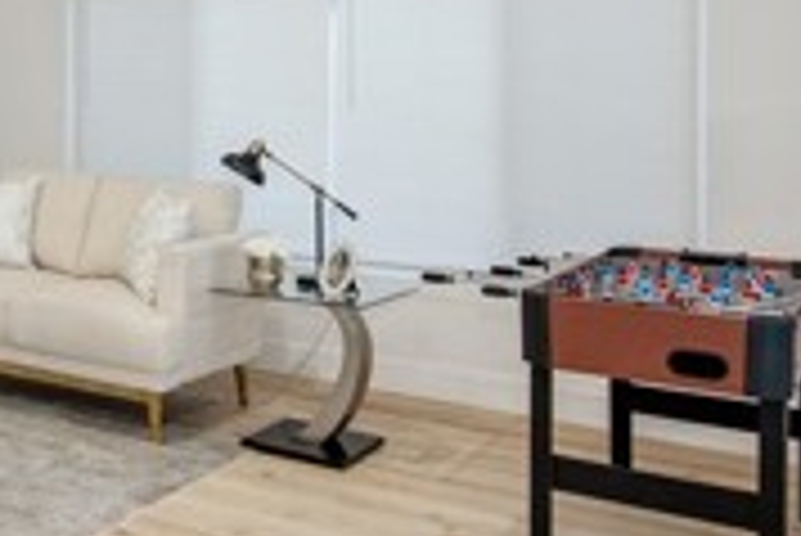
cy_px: 74
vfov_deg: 24.5
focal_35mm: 54
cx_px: -18
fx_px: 1202
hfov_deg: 33.4
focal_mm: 15
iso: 800
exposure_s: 1/125
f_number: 5.6
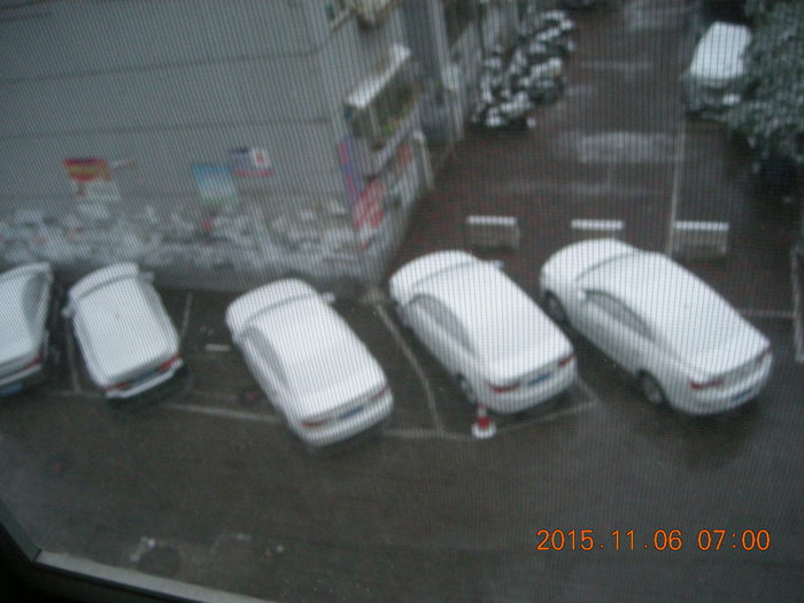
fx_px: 813
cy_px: 302
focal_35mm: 35
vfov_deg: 40.7
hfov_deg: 52.6
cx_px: 402
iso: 400
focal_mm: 5.7
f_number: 2.8
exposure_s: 1/30
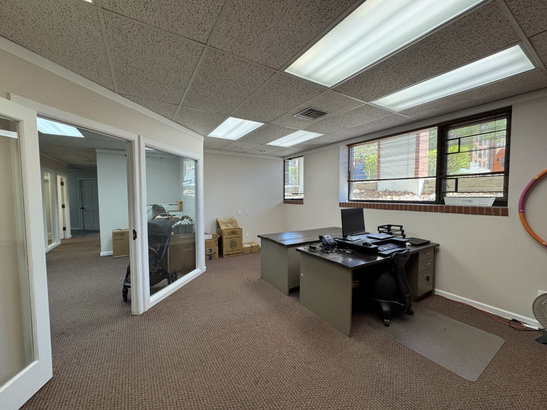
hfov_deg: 102.1
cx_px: 274
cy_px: 205
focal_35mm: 14
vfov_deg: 85.7
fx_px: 221
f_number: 2.2
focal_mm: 2.22
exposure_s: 1/120
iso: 80
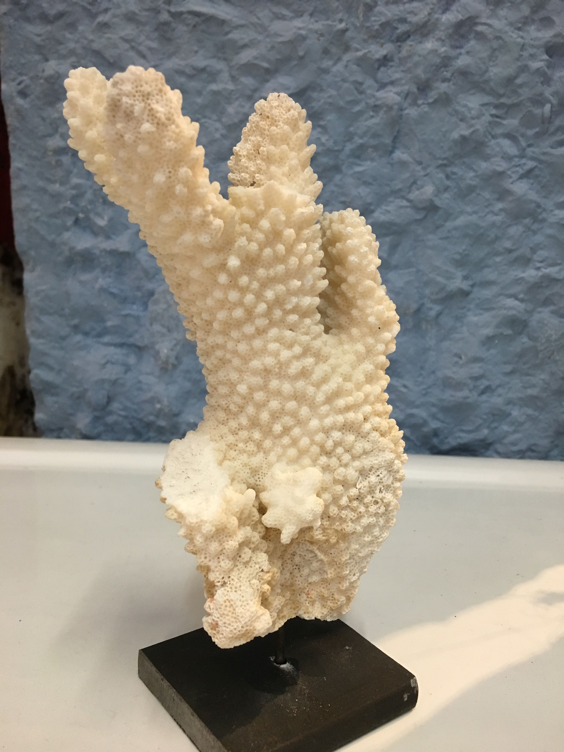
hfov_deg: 48.2
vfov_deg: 61.7
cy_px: 376
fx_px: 630
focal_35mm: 29
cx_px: 282
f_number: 2.2
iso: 200
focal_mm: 4.15
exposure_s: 1/20
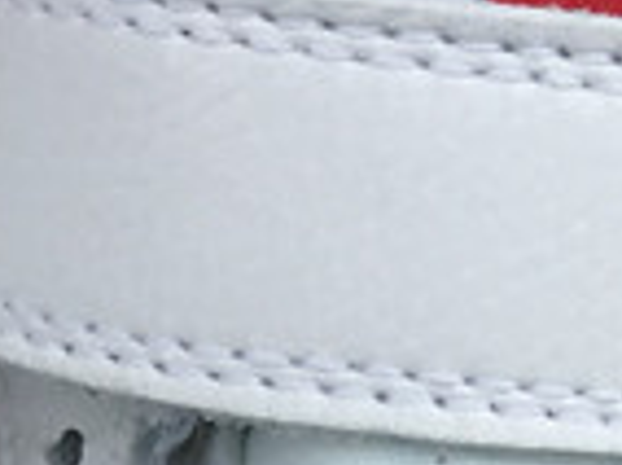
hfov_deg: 9.9
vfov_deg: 7.0
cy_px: 1217
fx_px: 3534
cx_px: -88
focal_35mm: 197
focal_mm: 3.3
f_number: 2.4
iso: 25
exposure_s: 1/574
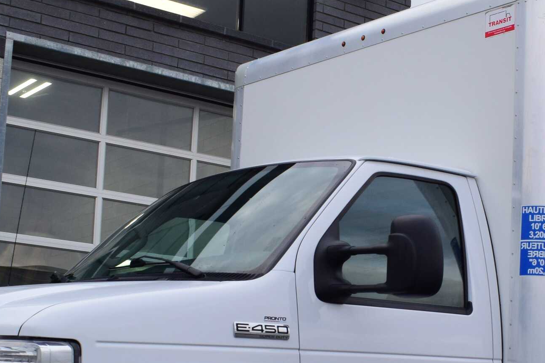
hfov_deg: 26.7
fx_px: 1135
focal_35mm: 75
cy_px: 324
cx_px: 406
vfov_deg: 17.9
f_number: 10
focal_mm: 20
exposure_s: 1/200
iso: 400
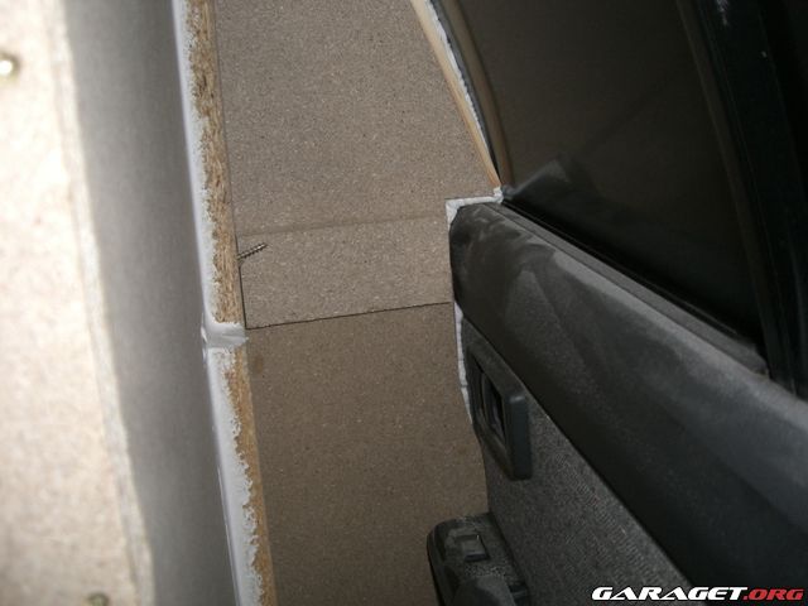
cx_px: 404
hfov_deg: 49.0
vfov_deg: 37.7
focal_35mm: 38
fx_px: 887
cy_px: 303
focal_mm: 6.2
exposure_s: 1/60
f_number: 2.7
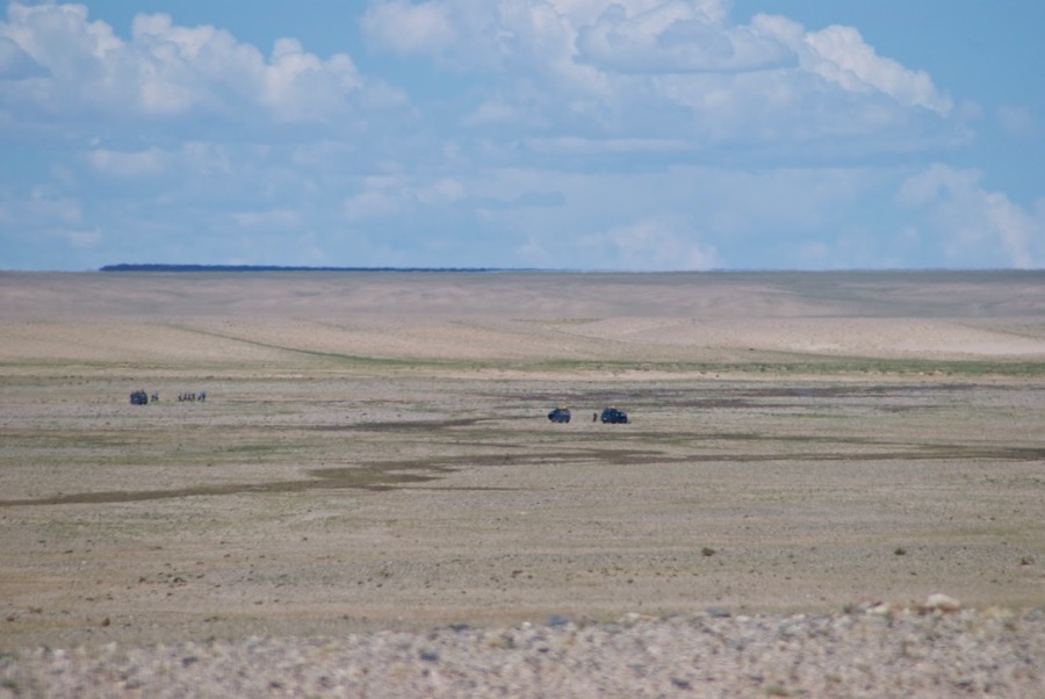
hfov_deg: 4.6
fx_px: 13075
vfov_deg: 3.1
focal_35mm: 450
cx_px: 522
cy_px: 350
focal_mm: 300
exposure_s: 1/800
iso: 200
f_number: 6.3
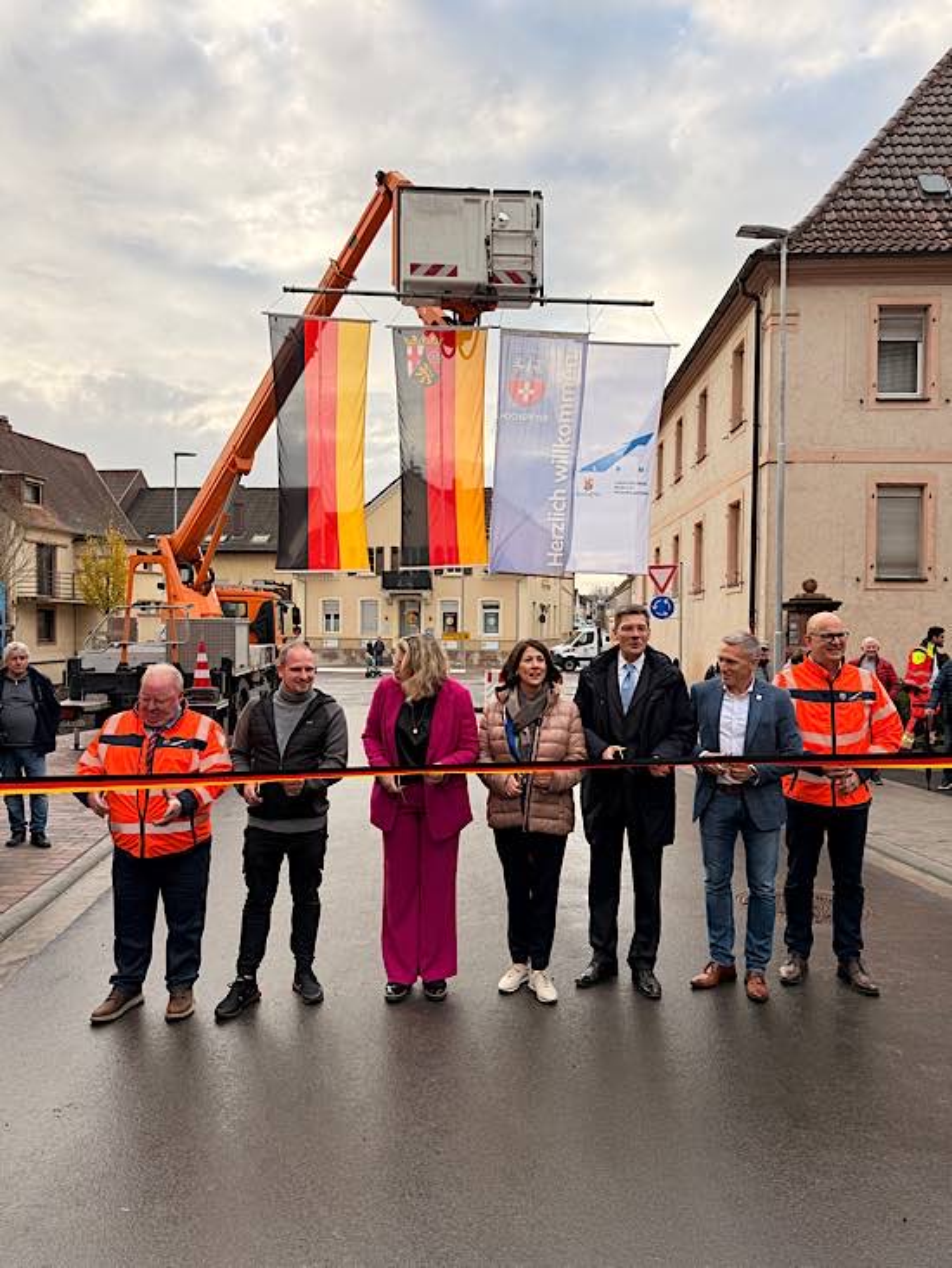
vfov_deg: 71.6
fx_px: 880
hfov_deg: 56.8
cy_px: 634
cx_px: 476
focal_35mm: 24
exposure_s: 1/920
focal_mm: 6.76
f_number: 1.78
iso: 100
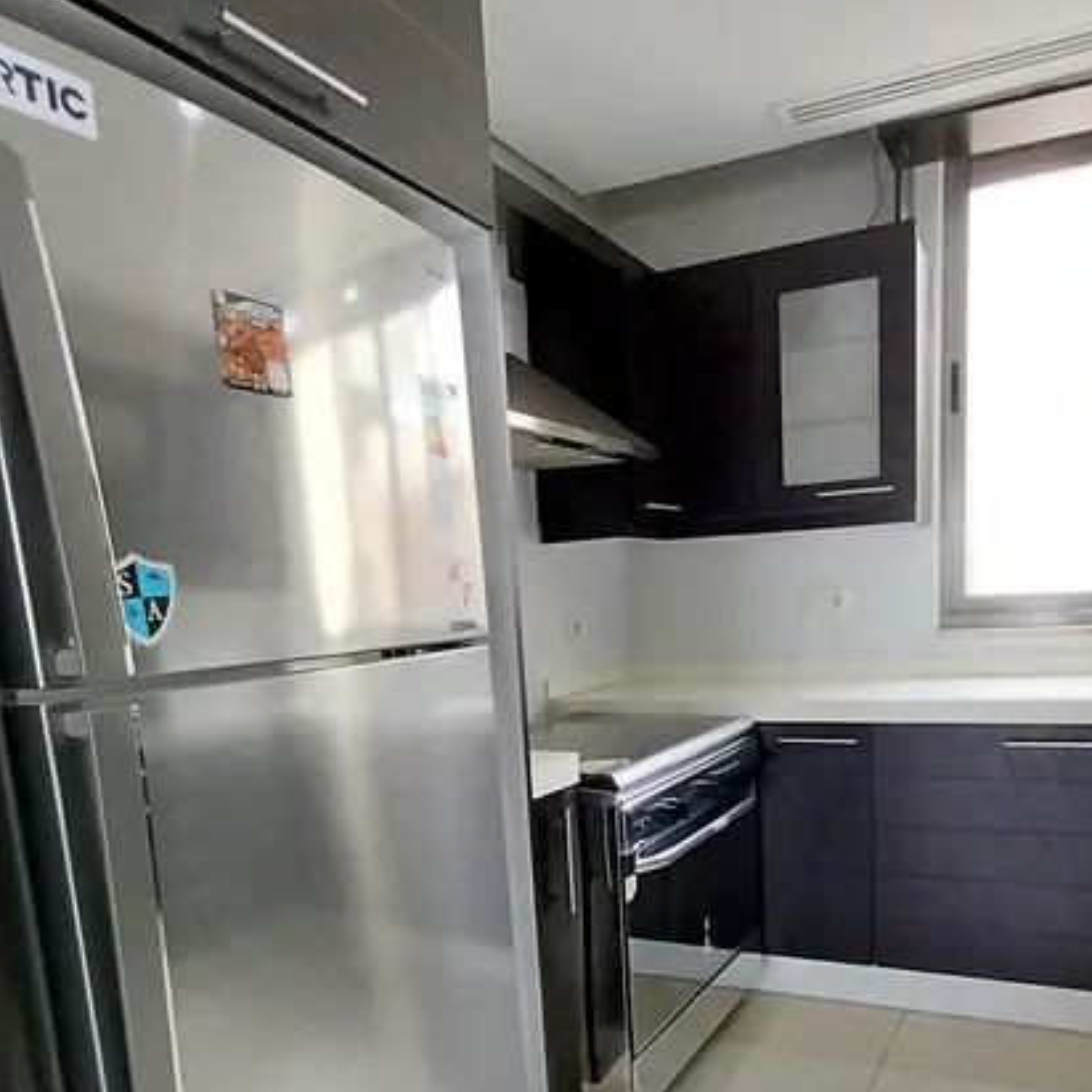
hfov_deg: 60.6
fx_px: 928
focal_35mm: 26
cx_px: 640
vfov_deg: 59.2
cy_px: 750
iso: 200
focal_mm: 1.3
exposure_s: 1/50
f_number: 2.2
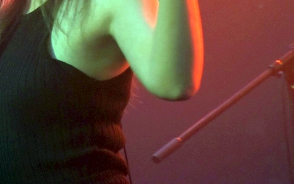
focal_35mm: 267
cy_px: 1
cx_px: 28
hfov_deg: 7.8
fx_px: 2140
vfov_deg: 4.9
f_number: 5.3
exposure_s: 1/60
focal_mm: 85
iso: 2000
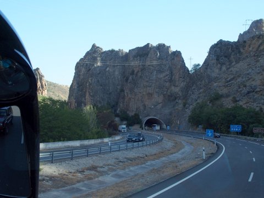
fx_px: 435
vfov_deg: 25.7
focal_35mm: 57
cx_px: 132
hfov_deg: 33.8
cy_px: 99
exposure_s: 1/320
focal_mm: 12
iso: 100
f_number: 3.5
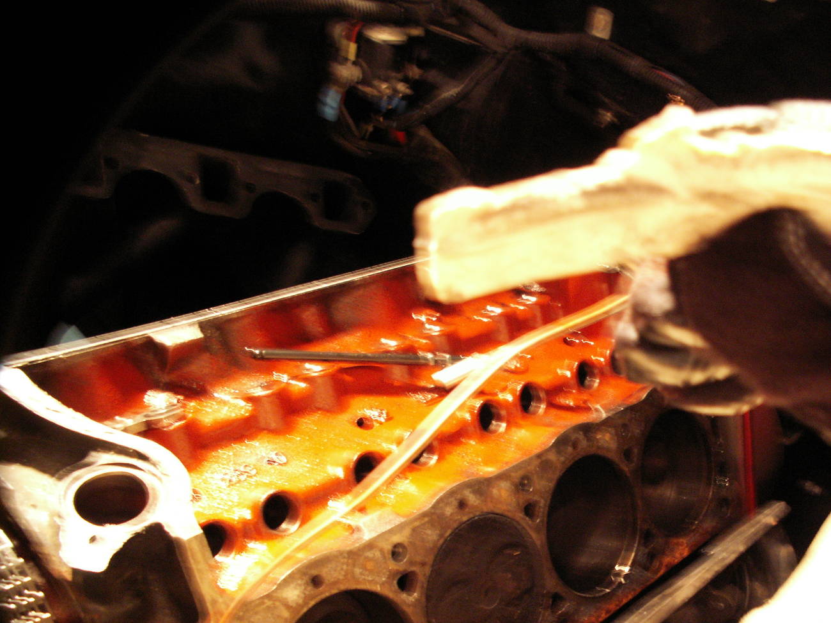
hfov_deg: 52.6
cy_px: 312
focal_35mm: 35
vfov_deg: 40.7
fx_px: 840
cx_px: 416
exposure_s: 1/2
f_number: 2.8
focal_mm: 5.86
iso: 160
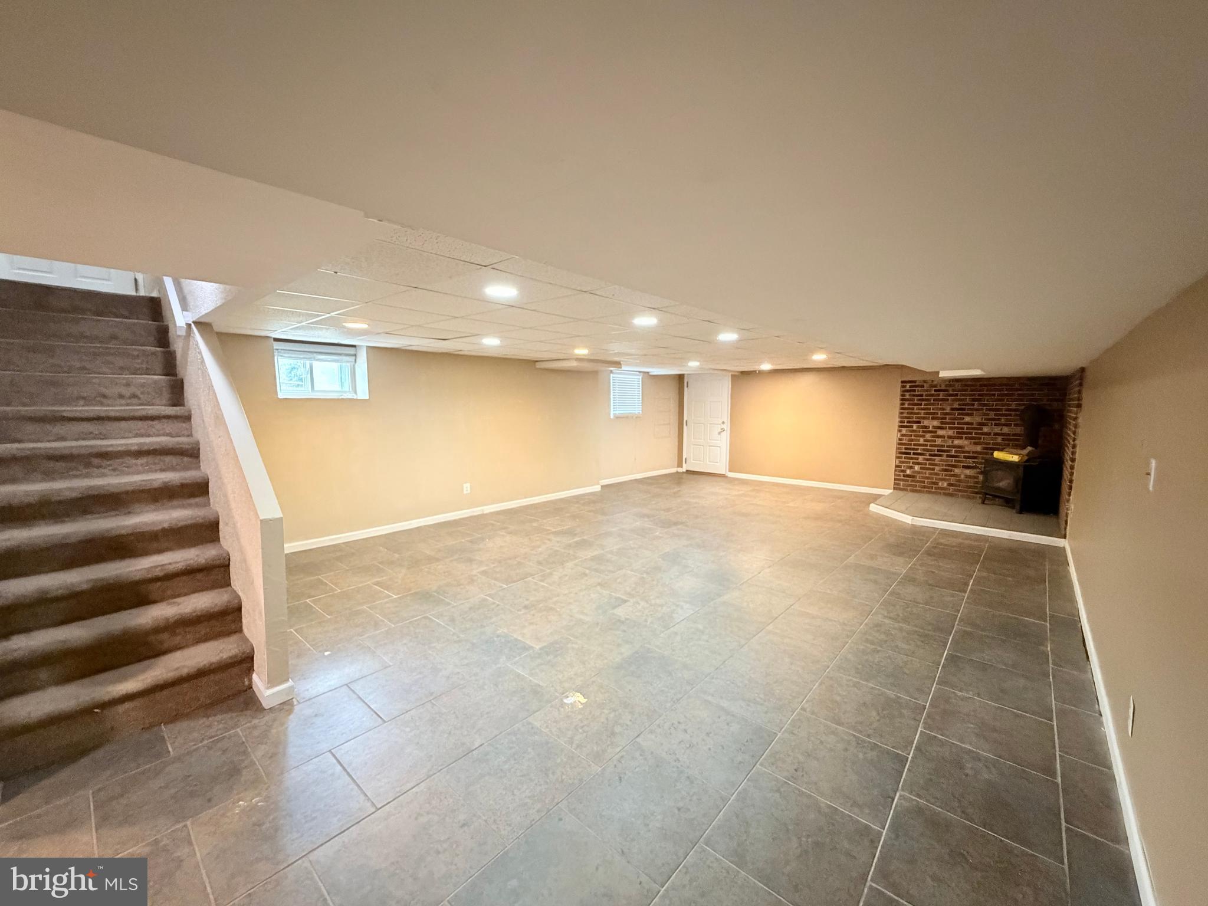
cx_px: 604
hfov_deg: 102.1
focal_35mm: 14
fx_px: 489
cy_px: 453
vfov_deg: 85.7
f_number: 2.2
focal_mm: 2.22
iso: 1000
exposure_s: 1/60
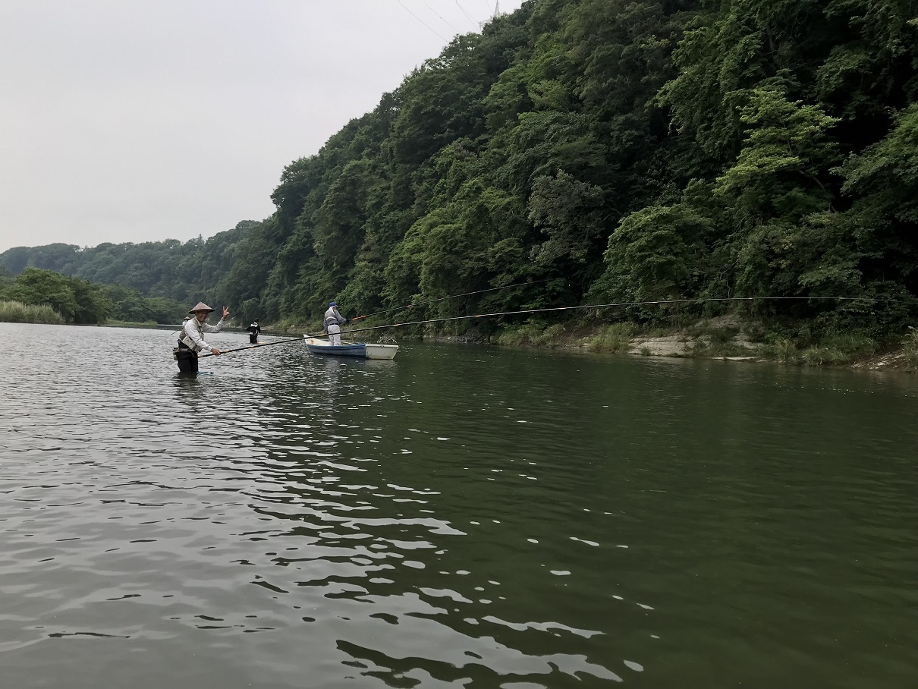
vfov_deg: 49.8
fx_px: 743
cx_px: 459
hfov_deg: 63.4
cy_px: 344
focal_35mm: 28
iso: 20
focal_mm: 3.99
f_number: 1.8
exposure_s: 1/491
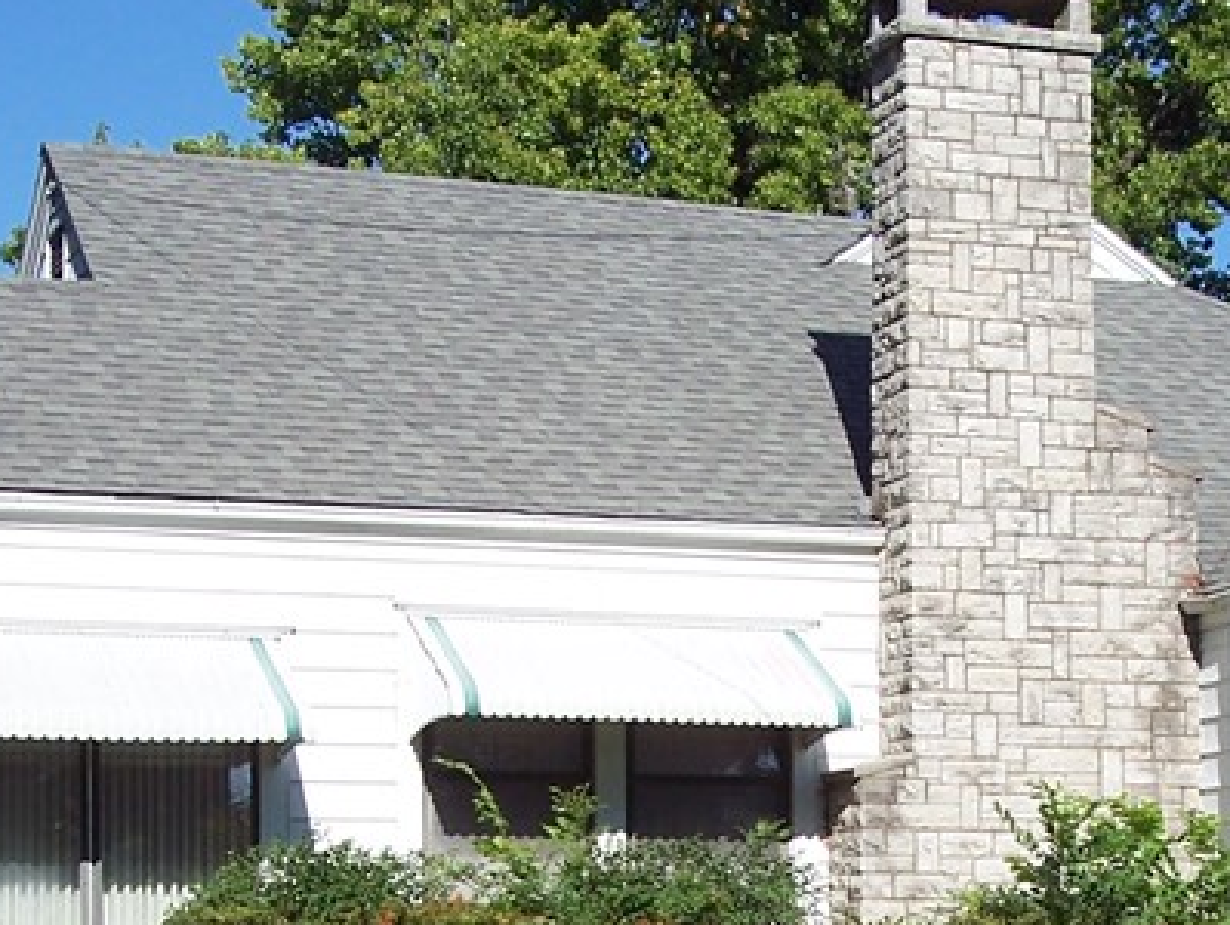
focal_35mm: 100
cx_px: 795
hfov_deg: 19.6
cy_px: 931
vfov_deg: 14.6
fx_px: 3556
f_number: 4
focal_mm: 8
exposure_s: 1/750
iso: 100
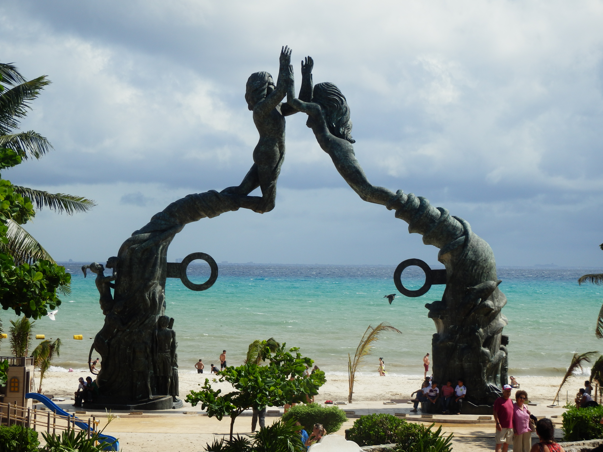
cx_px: 302
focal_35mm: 97
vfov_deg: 15.2
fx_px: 1690
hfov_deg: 20.2
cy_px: 226
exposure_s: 1/800
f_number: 4.9
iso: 80
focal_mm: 17.3
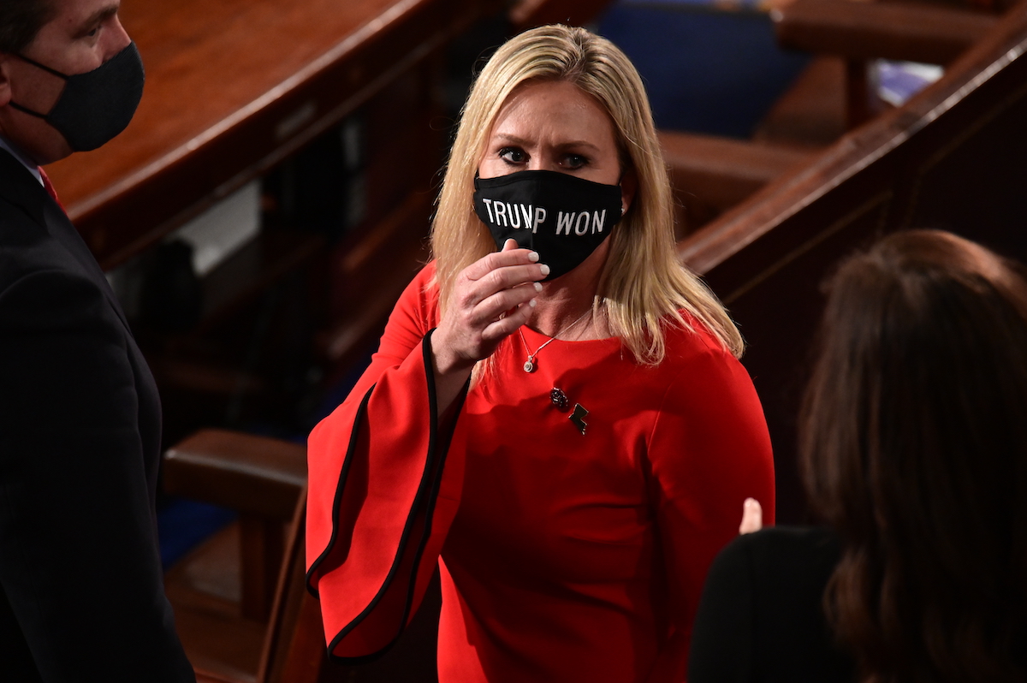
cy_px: 342
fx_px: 10546
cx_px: 514
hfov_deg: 5.6
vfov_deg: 3.7
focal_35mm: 370
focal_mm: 370
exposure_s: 1/400
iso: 8000
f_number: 5.6
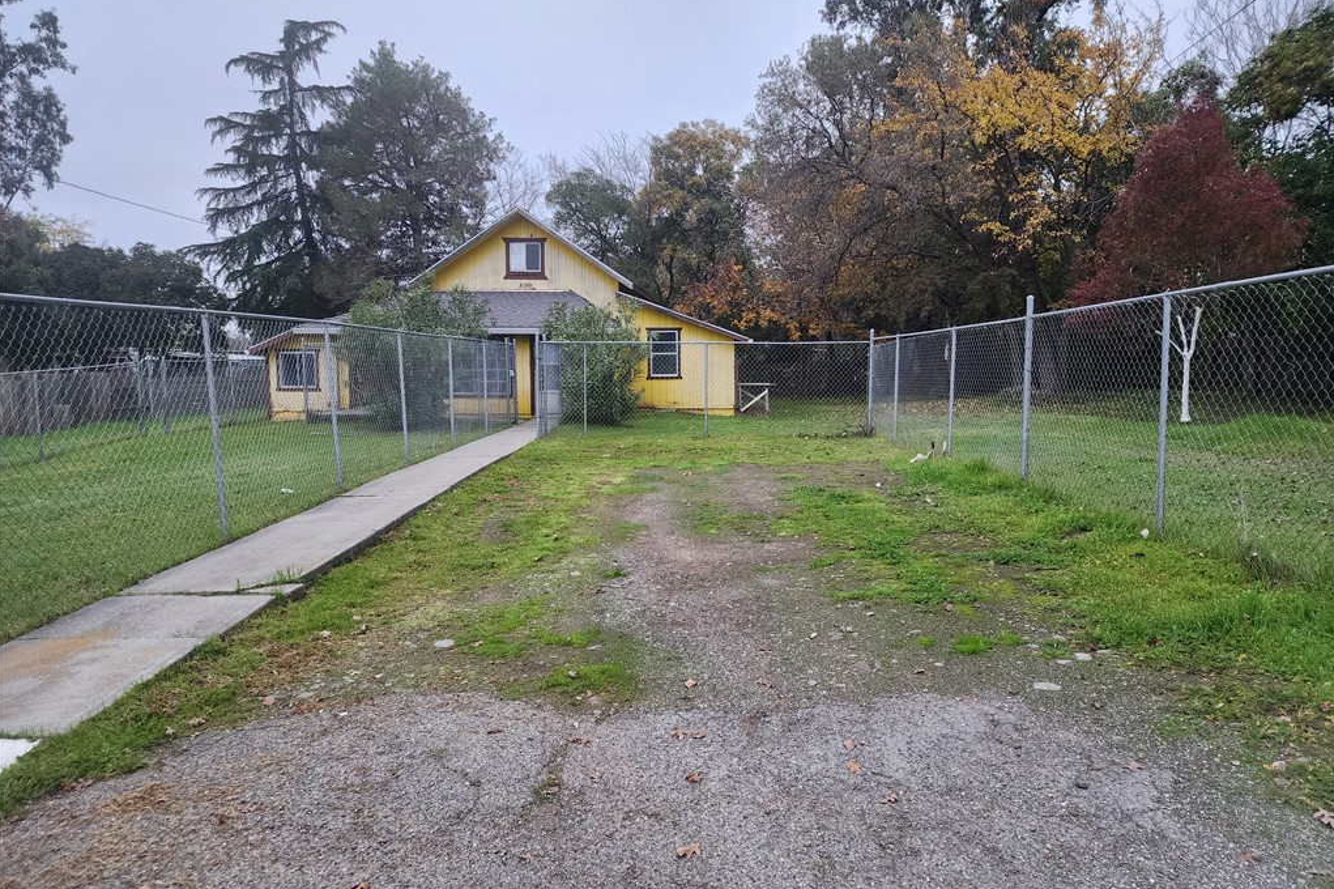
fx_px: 889
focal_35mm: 24
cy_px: 443
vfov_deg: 53.1
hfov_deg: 73.8
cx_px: 666
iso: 250
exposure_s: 1/120
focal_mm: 6.4
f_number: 1.8
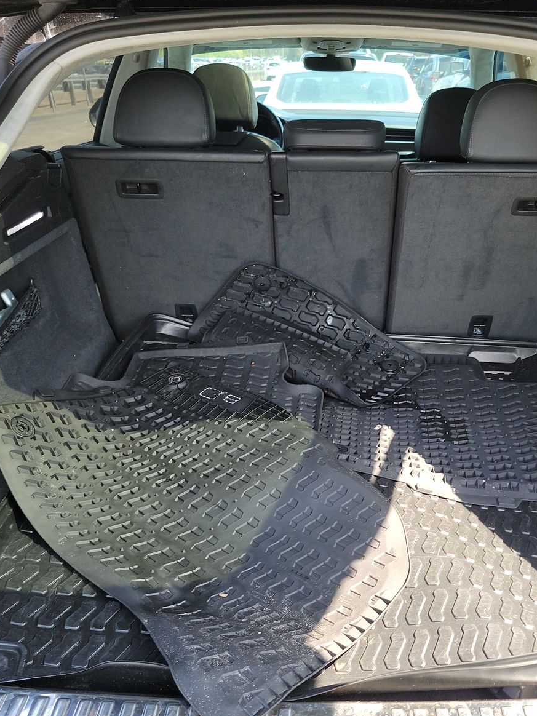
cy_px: 365
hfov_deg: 42.7
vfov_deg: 55.3
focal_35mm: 33
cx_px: 327
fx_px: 683
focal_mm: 6.7
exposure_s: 1/59
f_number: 1.8
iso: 53
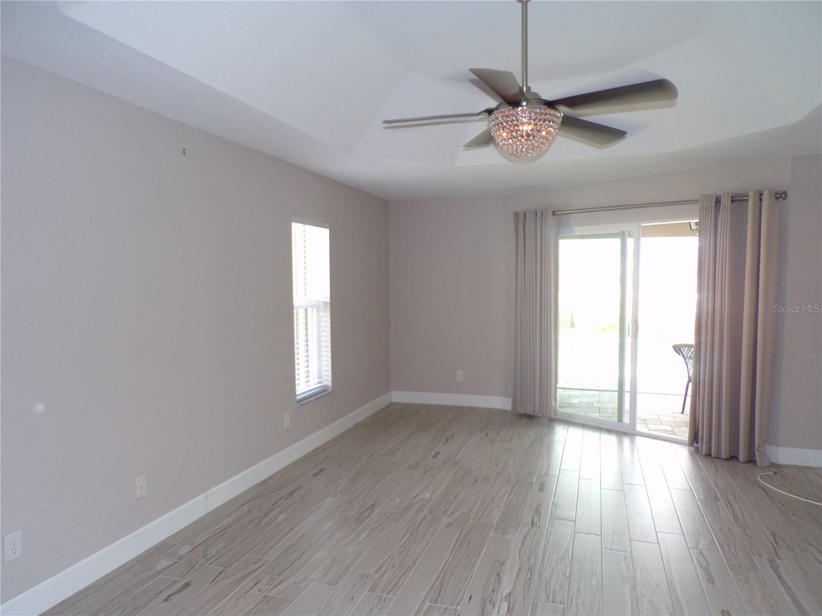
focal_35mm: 24
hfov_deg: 71.6
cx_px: 411
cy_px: 308
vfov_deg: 56.8
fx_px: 570
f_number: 3
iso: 117
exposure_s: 1/34
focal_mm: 4.3
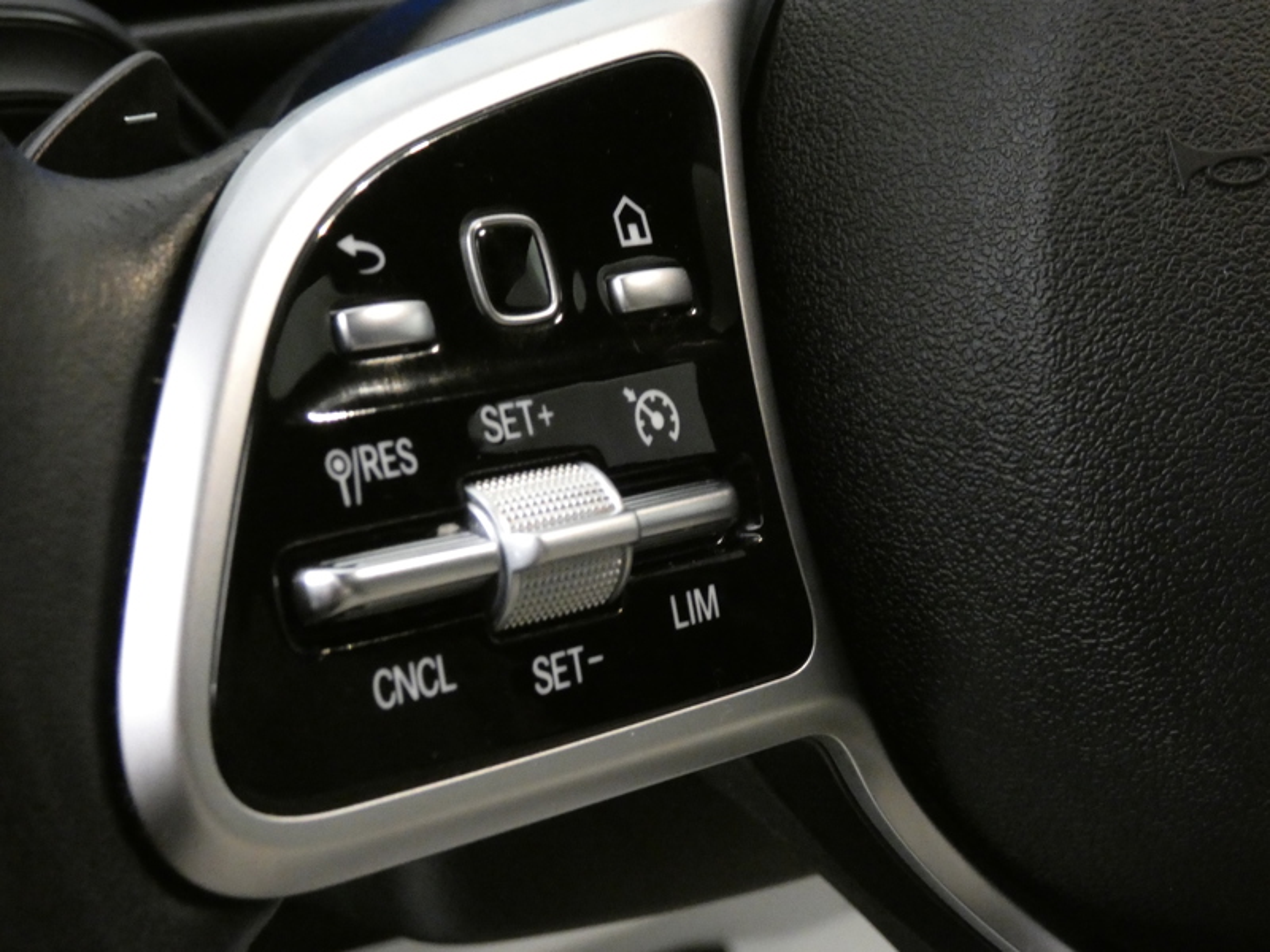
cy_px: 476
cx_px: 635
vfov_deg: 20.4
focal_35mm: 72
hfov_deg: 27.0
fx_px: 2642
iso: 1600
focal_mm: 12.9
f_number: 4.3
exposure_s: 1/13
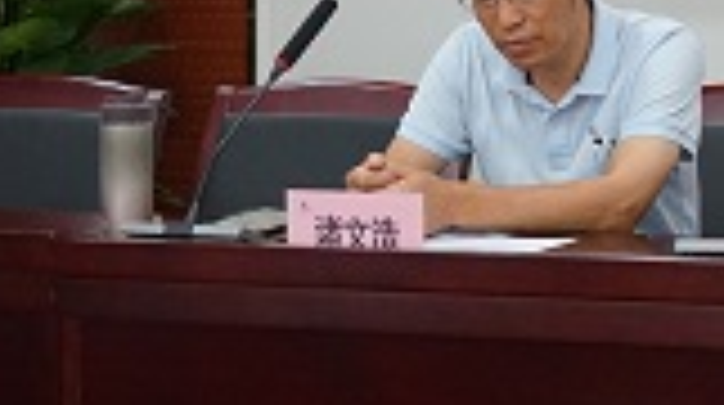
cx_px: 967
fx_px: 2875
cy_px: -196
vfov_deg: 7.9
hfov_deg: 13.8
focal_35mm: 150
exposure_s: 1/160
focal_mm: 46
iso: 3200
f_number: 4.5
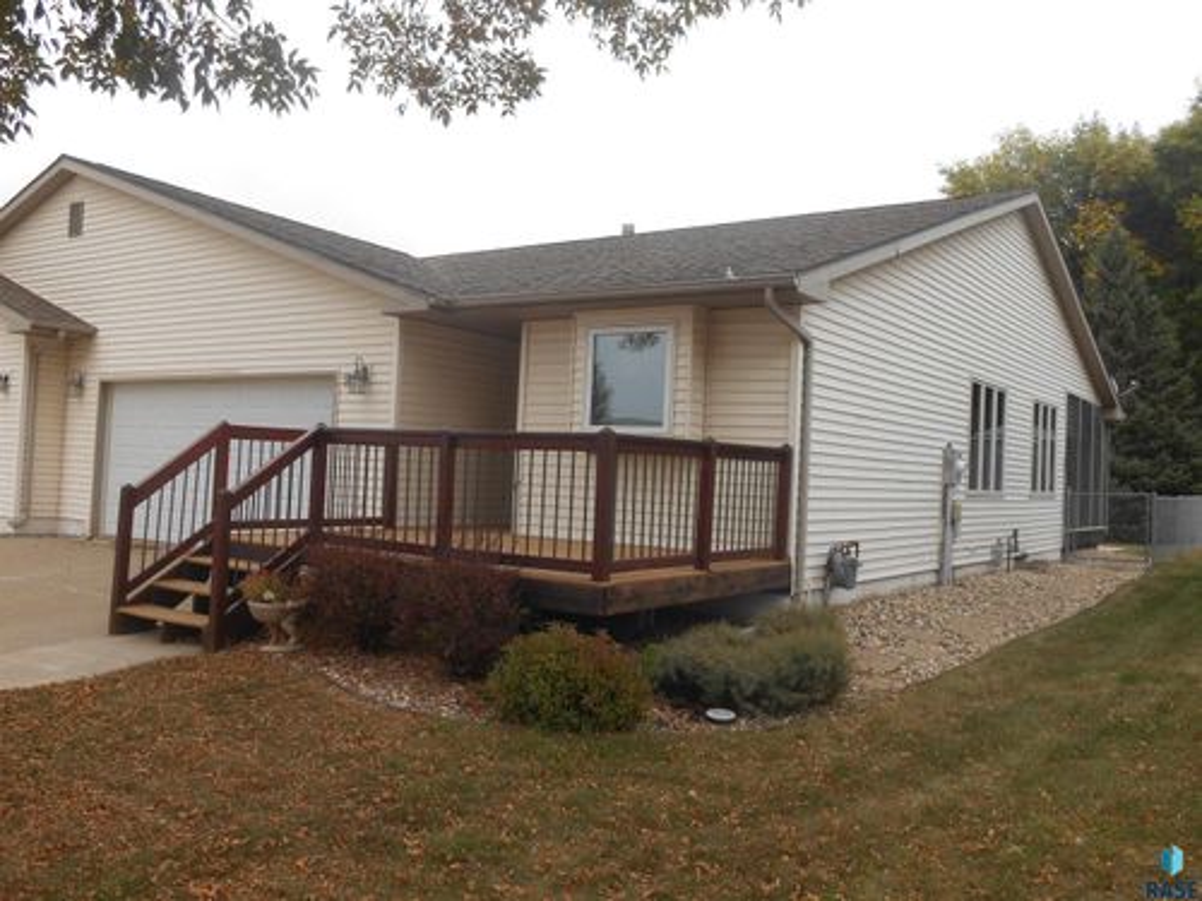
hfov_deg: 58.4
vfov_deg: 45.4
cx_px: 601
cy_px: 450
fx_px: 1076
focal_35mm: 31
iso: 80
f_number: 3.6
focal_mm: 5.5
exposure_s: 1/250
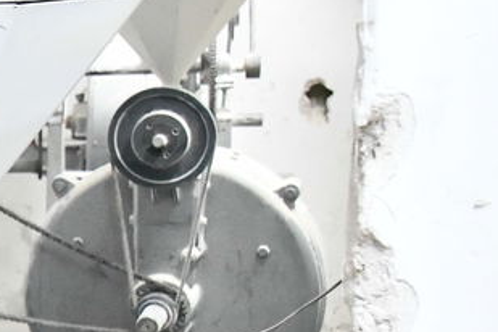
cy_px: 370
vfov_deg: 9.4
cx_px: -624
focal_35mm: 145
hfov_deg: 11.9
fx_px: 2006
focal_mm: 32
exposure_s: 1/250
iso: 6400
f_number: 5.6
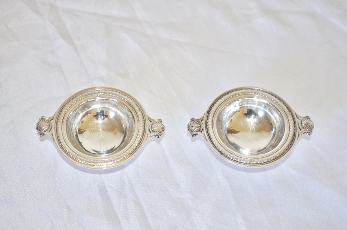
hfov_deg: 24.7
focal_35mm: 82
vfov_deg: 16.5
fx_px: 794
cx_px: 174
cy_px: 115
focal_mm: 55
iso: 1100
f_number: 5.6
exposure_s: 1/60
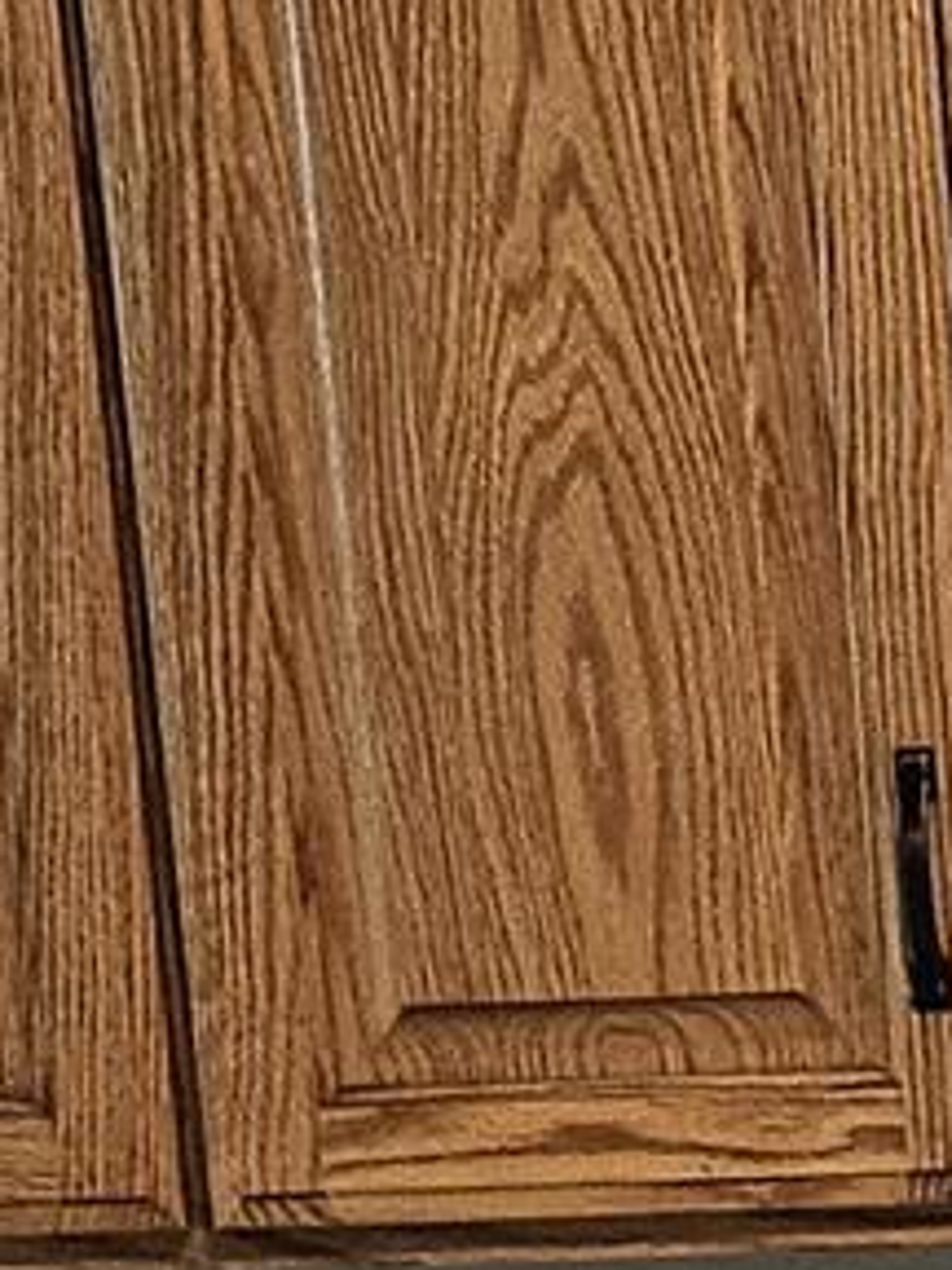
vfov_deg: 9.6
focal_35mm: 192
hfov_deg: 7.2
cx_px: 2376
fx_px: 7040
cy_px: 2531
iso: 250
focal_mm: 5
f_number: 1.8
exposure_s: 1/120
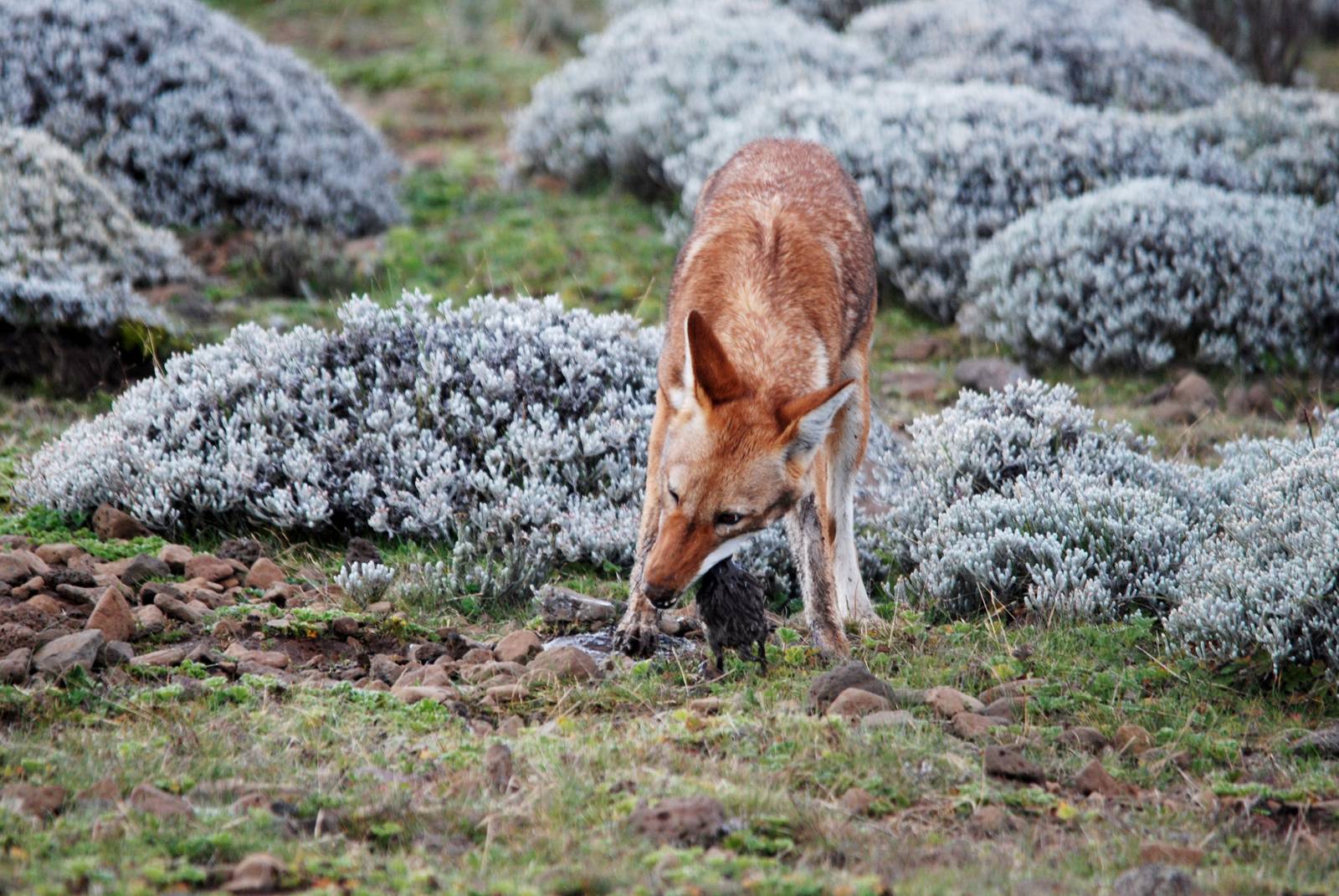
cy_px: 448
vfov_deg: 1.8
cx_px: 670
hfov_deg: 2.7
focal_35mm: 750
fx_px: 27929
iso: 400
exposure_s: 1/400
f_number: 6.3
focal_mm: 500
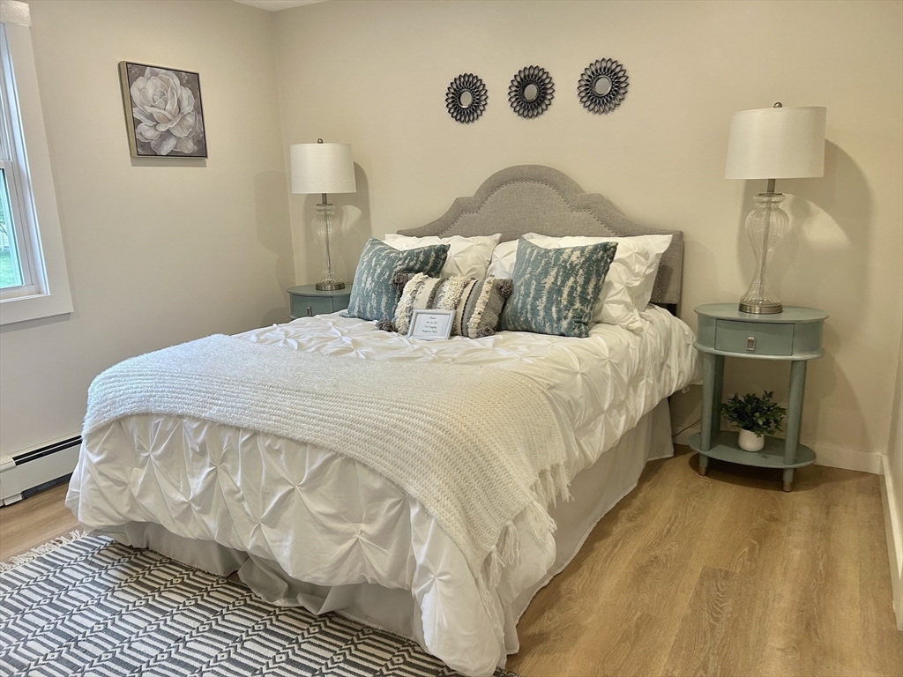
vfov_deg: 53.1
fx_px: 678
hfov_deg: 67.3
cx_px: 452
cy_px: 338
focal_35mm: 26
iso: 125
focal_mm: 5.7
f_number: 1.5
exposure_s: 1/120
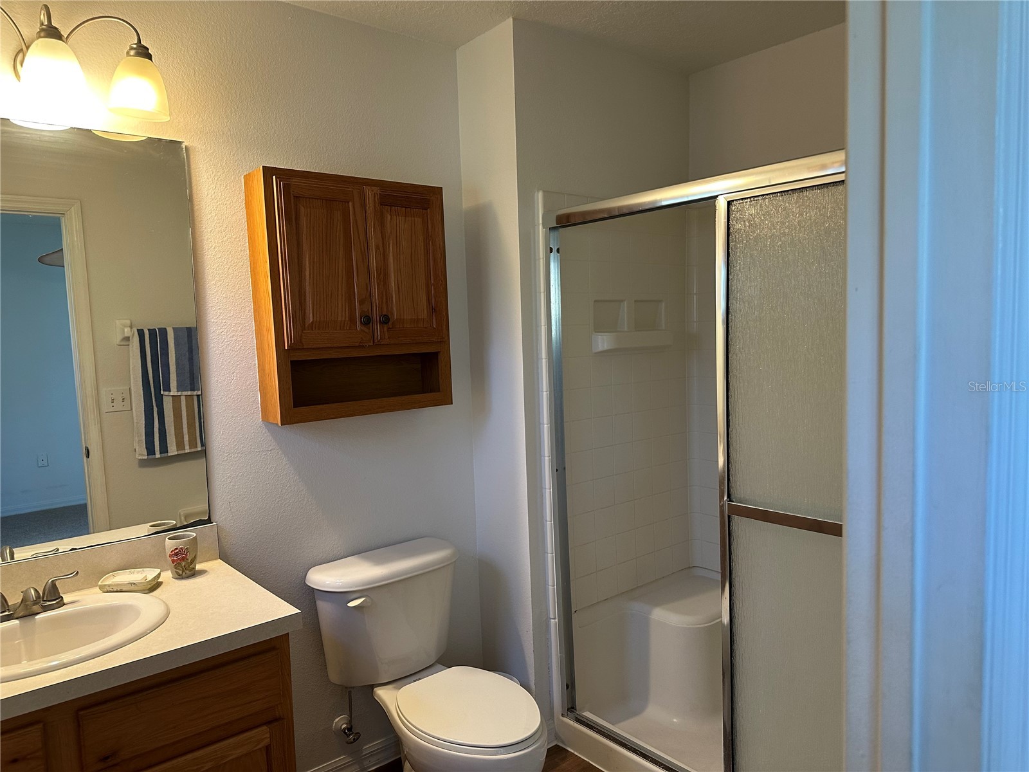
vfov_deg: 56.8
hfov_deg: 71.6
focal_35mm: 24
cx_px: 514
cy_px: 386
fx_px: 713
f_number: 1.78
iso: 200
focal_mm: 6.86
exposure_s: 1/120
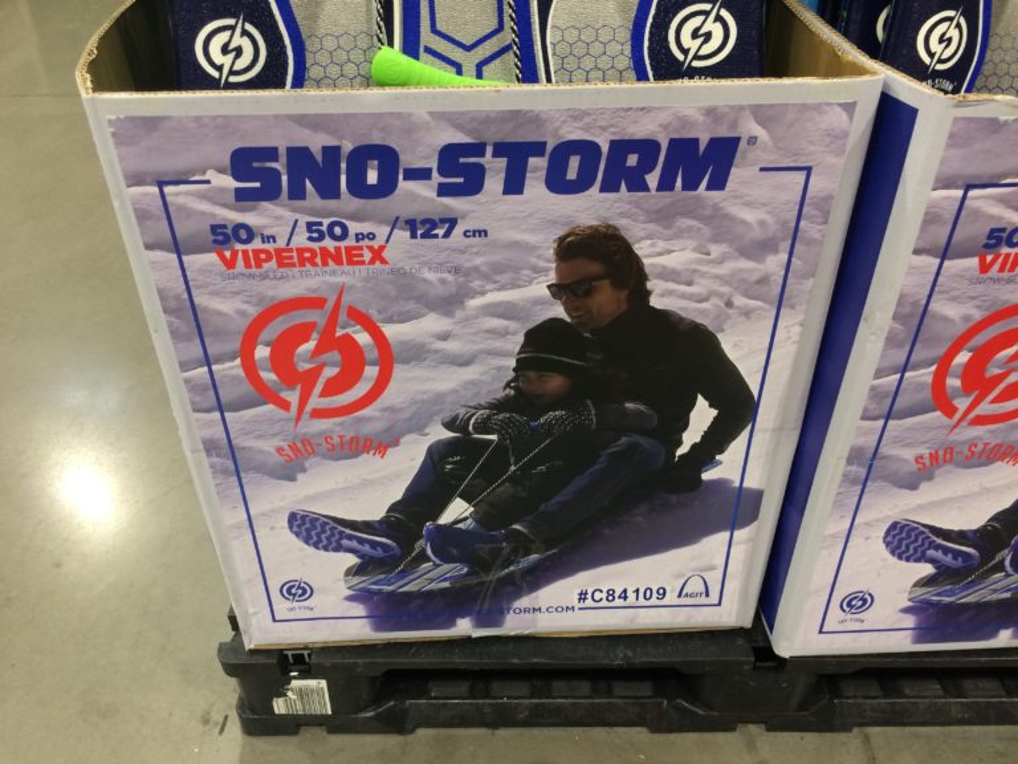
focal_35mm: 29
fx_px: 853
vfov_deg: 48.2
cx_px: 509
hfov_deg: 61.7
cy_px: 382
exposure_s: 1/30
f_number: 2.2
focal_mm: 4.15
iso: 125
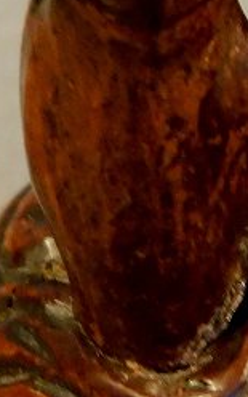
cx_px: 341
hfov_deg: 5.6
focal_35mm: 231
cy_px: -50
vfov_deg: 9.0
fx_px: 2498
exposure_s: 1/25
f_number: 4
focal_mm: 8.1
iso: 400
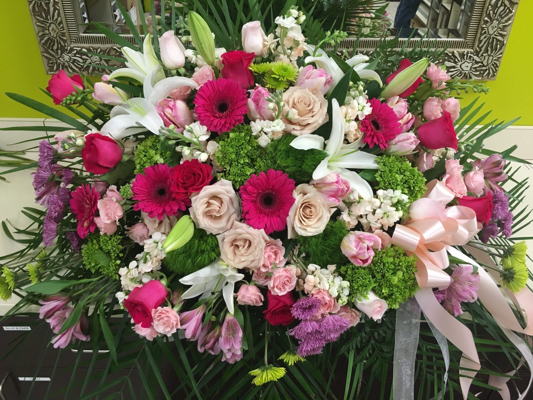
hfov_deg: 61.7
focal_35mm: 29
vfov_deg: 48.2
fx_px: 447
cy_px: 200
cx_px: 266
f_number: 2.2
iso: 80
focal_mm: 4.15
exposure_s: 1/30
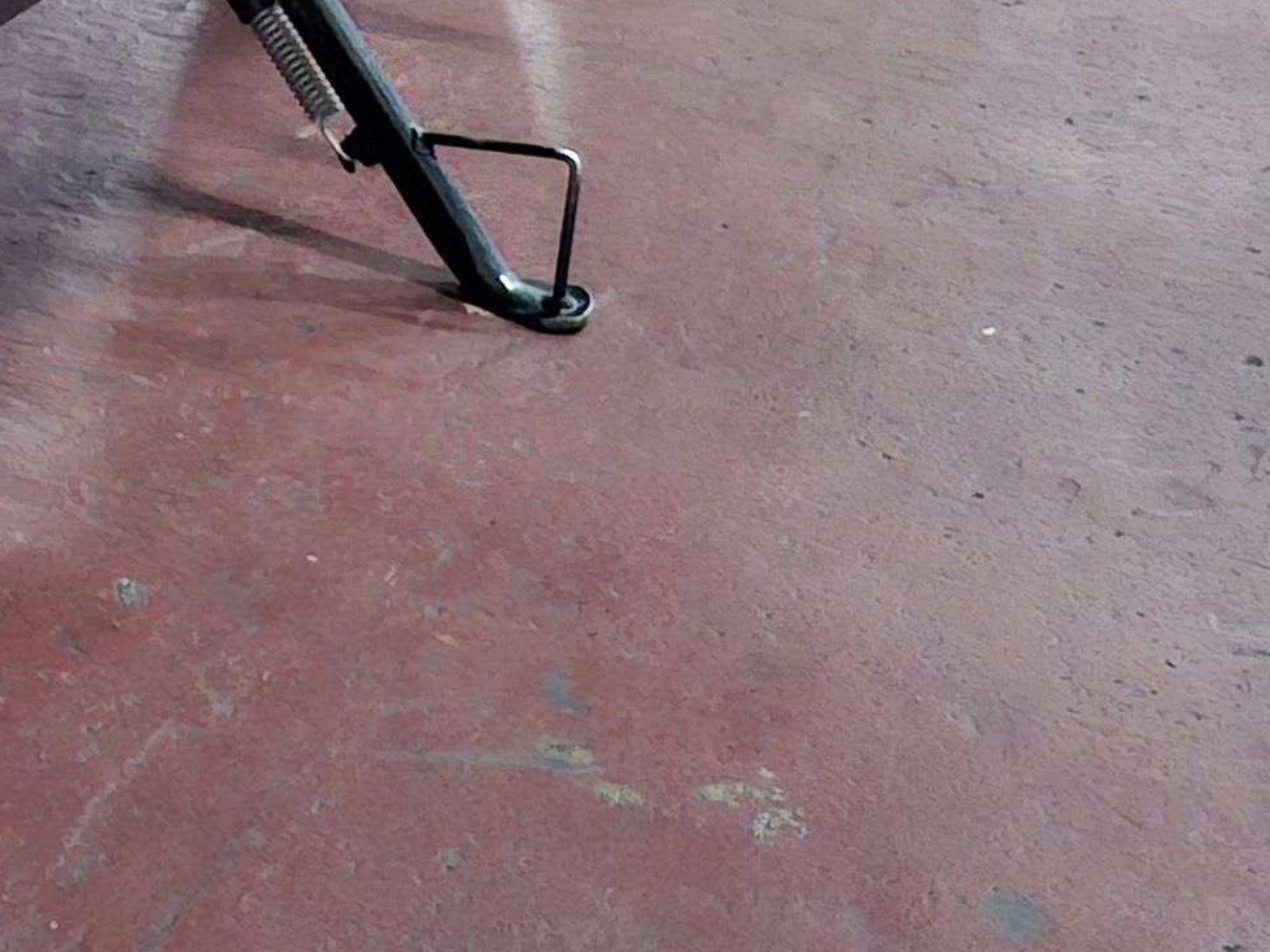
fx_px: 3448
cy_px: -632
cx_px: -349
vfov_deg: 14.3
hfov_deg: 19.4
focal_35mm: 94
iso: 1250
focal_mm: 5.54
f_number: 1.8
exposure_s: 1/20
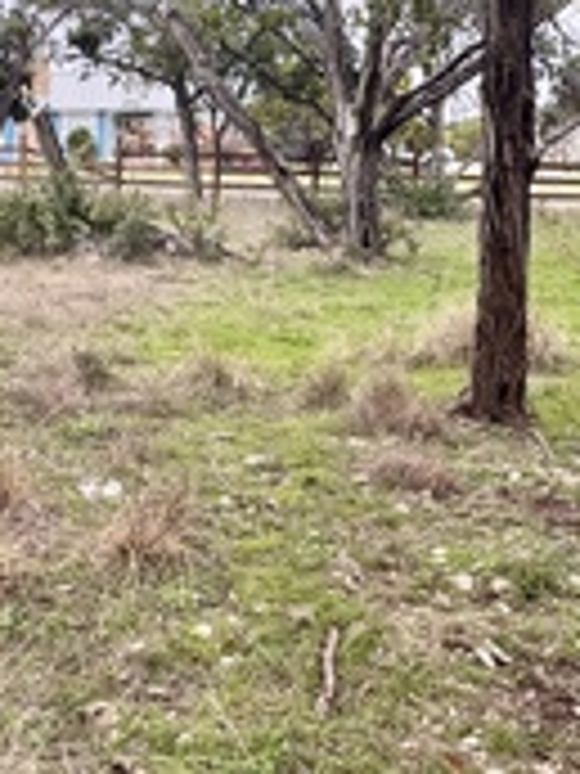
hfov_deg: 27.8
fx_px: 1162
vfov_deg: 36.7
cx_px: 175
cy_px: 315
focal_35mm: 52
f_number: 2.2
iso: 40
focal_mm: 2.22
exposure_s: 1/204
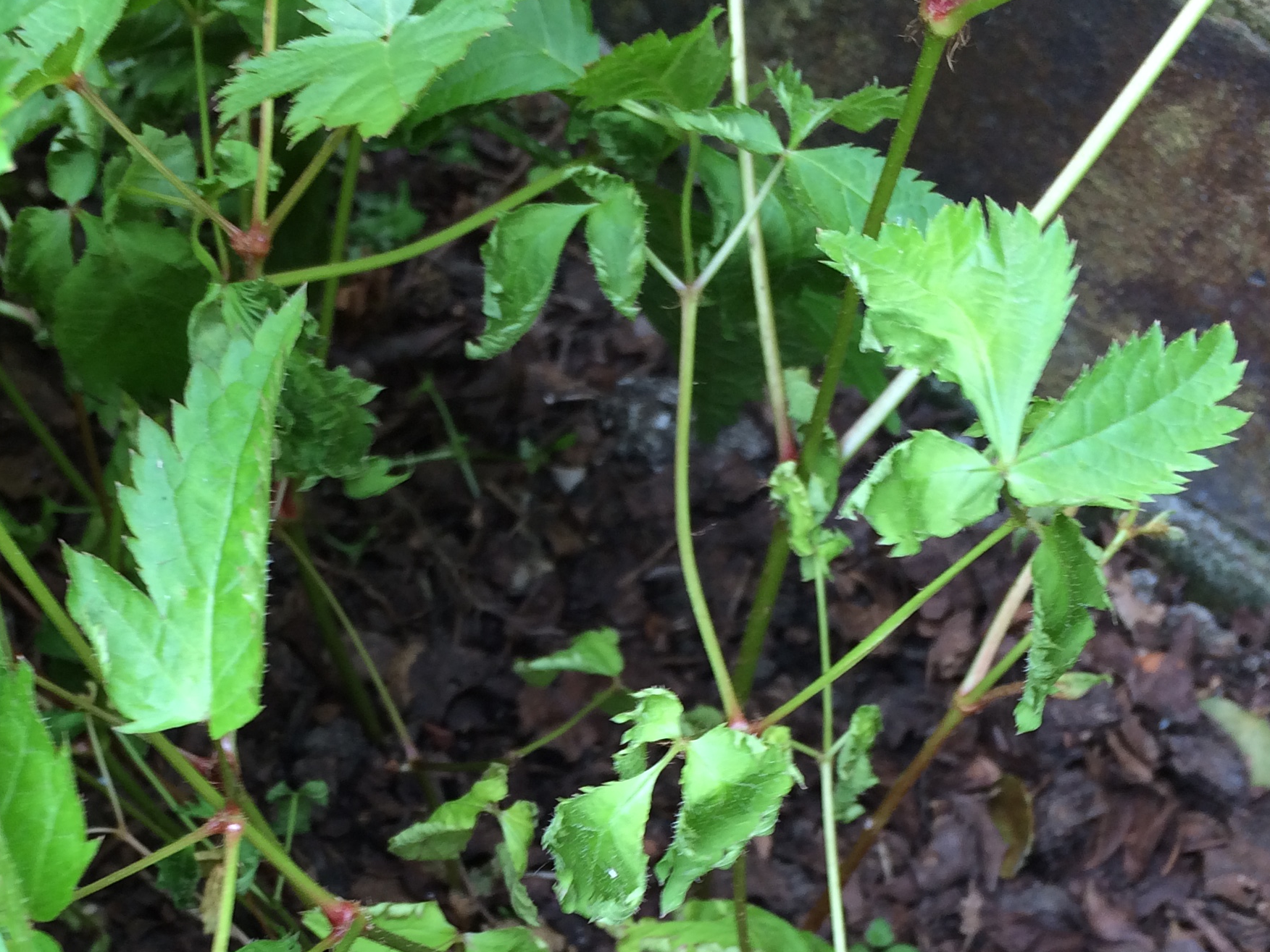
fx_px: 1981
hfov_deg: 35.2
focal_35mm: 54
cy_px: 832
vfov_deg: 26.3
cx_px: 422
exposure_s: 1/33
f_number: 2.2
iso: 40
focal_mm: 4.15
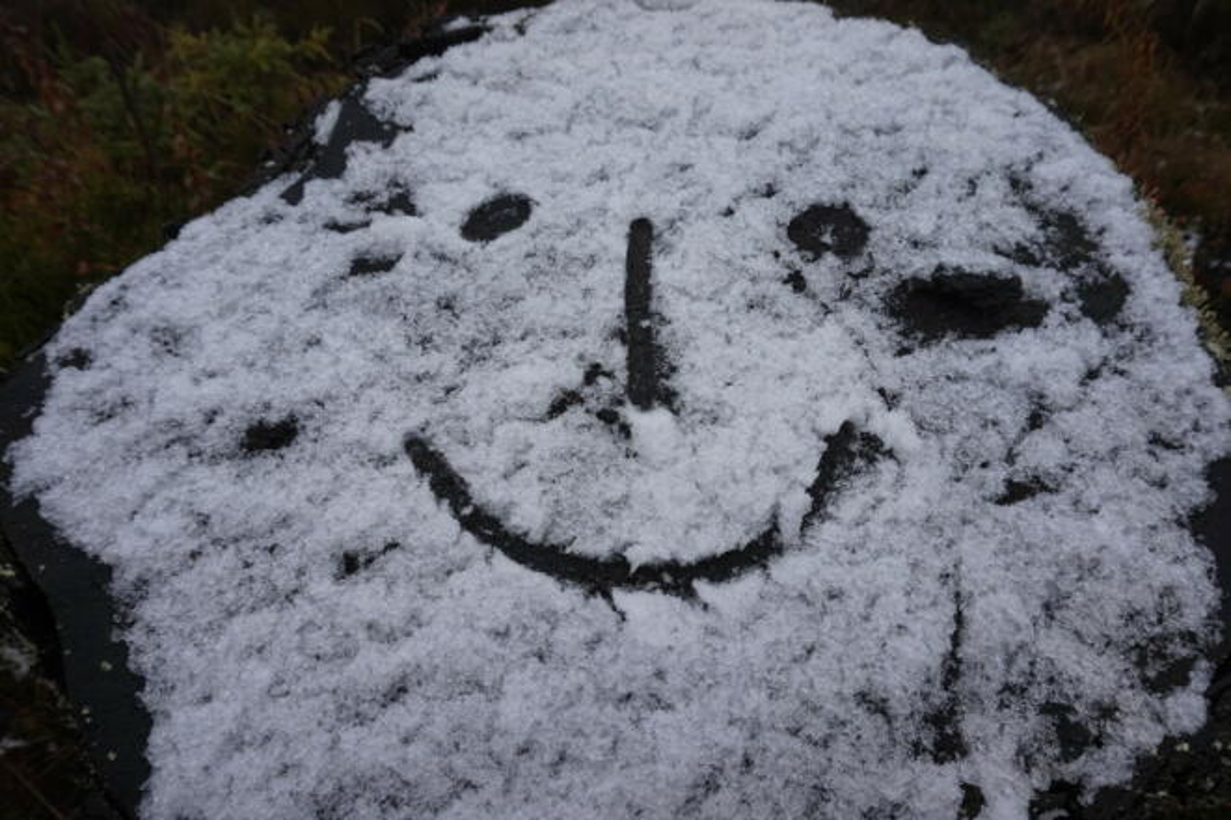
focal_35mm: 24
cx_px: 616
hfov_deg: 73.8
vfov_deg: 53.1
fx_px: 820
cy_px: 410
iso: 100
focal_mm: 16
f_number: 6.3
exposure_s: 1/125
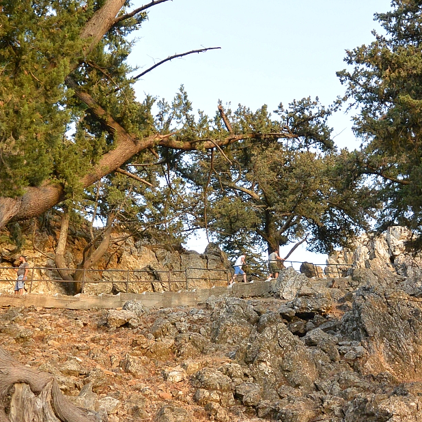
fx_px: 524
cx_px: 237
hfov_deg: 43.8
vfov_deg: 43.8
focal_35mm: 38
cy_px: 233
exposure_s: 1/125
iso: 360
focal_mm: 10
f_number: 3.5
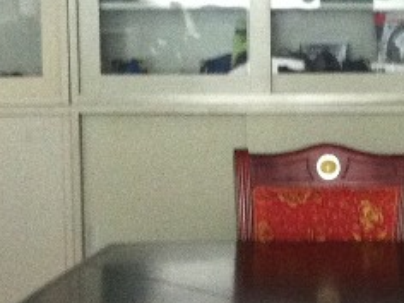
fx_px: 1727
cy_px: 160
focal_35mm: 148
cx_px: 349
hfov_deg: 13.2
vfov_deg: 10.0
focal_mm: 3.85
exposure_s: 1/15
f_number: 2.8
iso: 320
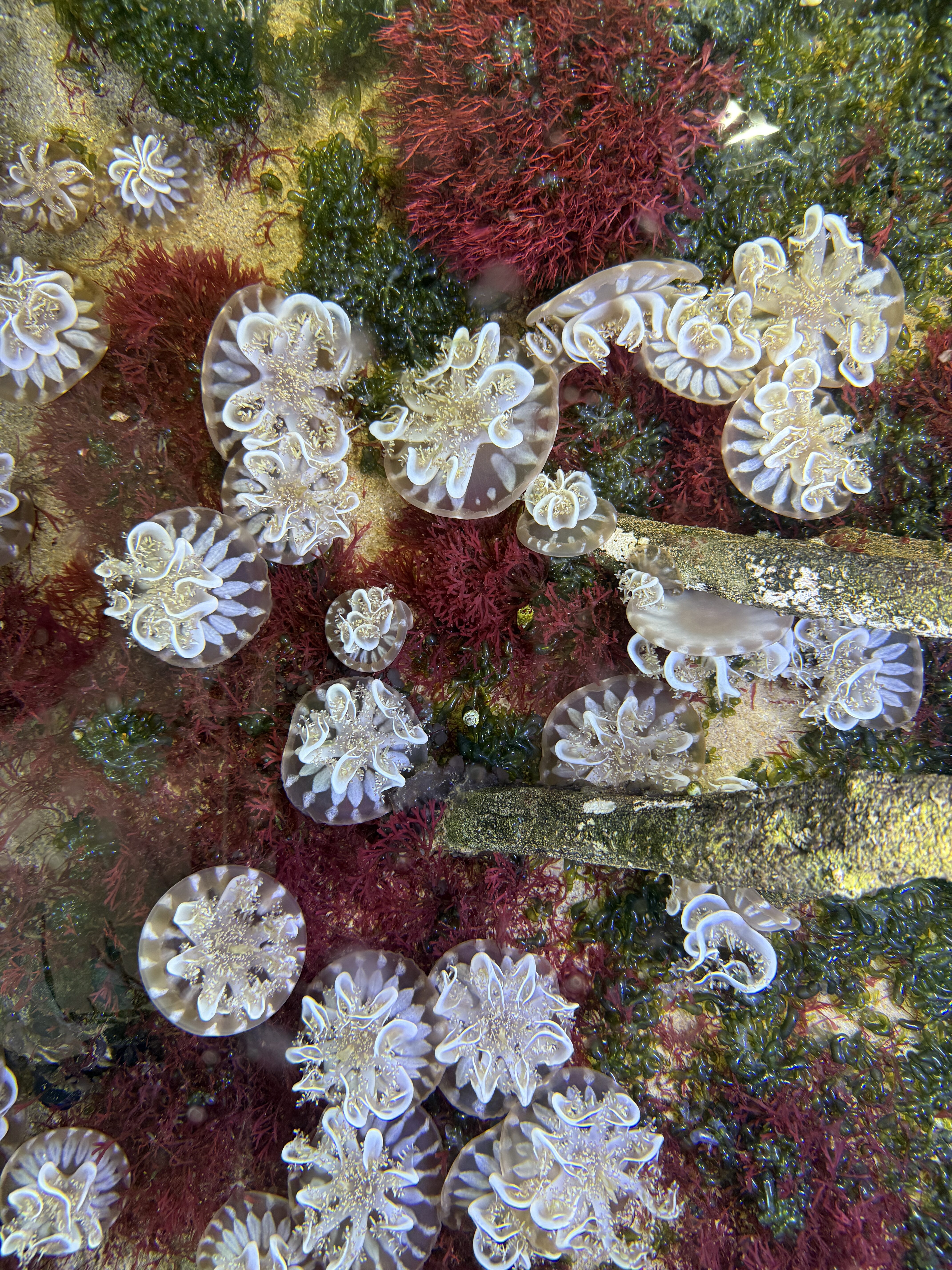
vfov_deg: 71.6
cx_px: 476
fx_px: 880
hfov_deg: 56.8
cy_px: 635
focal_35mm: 24
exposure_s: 1/60
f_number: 1.78
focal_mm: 6.76
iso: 200
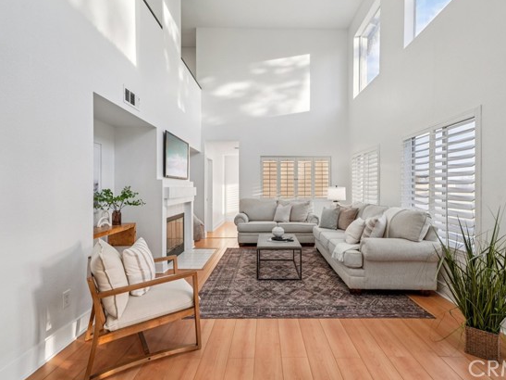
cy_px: 184
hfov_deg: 87.6
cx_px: 272
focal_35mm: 18
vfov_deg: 71.6
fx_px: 263
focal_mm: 16
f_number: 8
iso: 400
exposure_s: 1/30
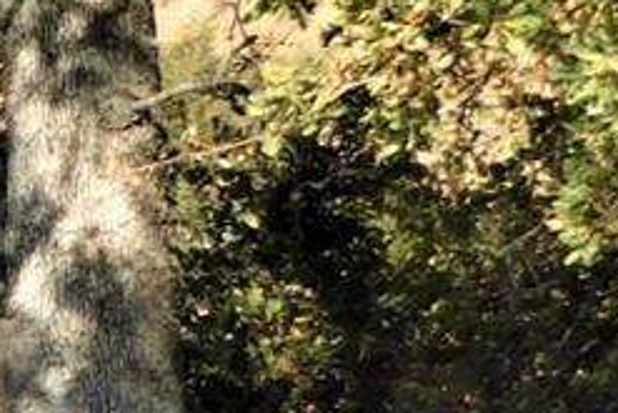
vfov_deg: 9.4
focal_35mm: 145
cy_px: 375
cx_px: -1091
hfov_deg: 10.8
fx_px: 2491
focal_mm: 4
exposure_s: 1/1250
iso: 125
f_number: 3
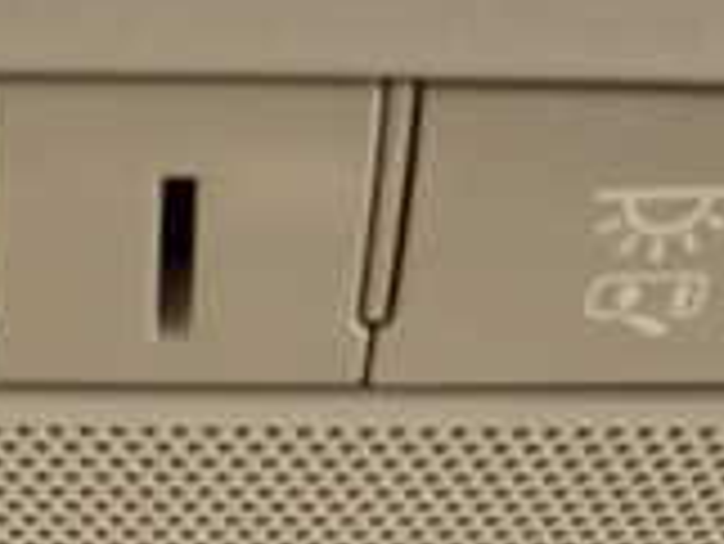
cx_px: 135
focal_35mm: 93
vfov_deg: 14.9
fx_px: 1947
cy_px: 778
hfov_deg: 20.8
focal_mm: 4.5
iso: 1000
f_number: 2
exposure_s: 1/125
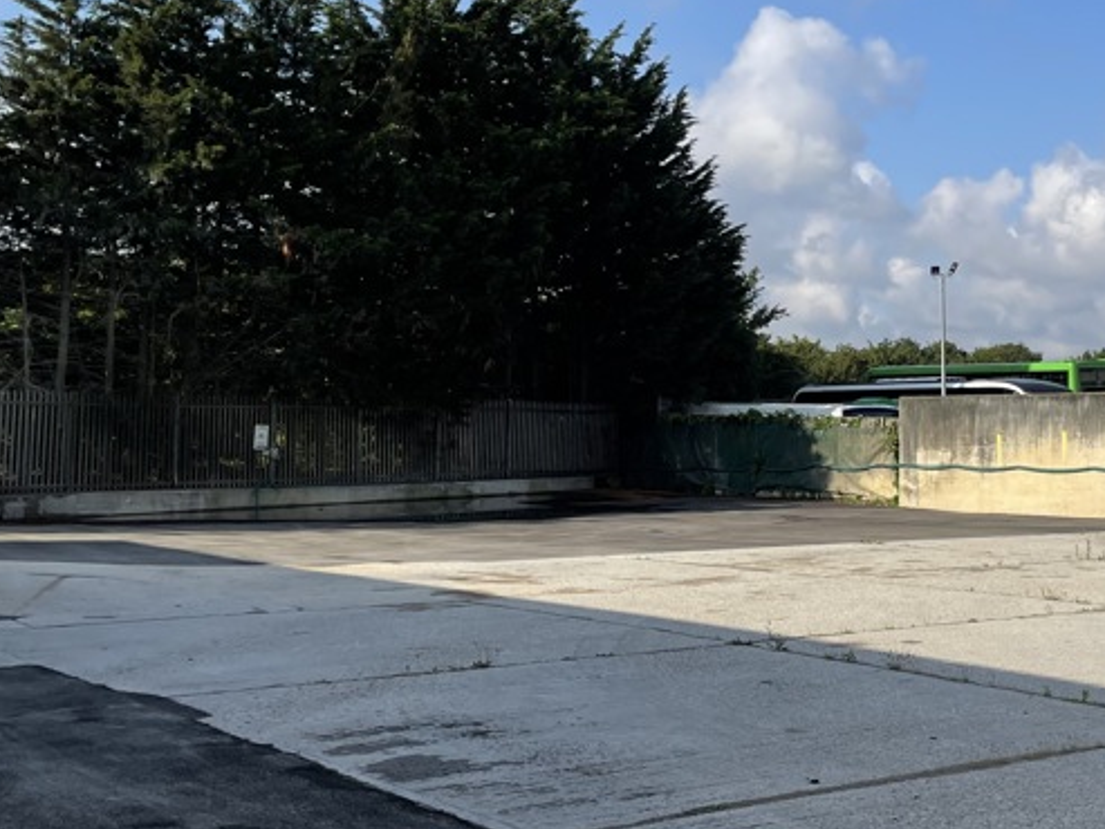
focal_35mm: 54
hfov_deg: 34.4
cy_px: 329
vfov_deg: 27.0
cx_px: 897
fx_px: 1724
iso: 32
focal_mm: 4.2
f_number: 1.6
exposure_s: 1/3300
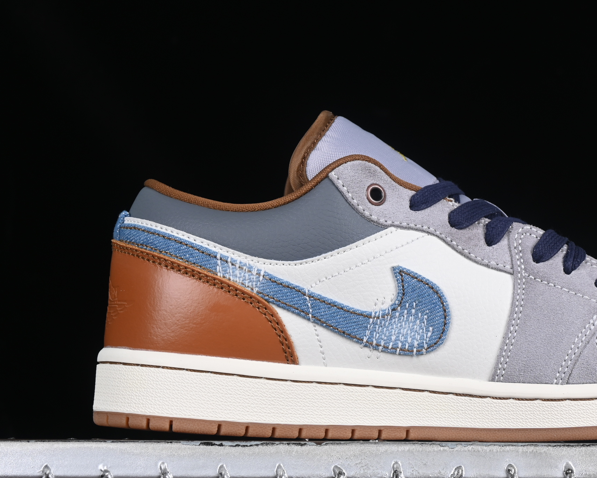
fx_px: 2032
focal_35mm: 115
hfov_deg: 16.6
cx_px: 452
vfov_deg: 13.4
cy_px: 247
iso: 160
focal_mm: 50
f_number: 8
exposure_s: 1/80
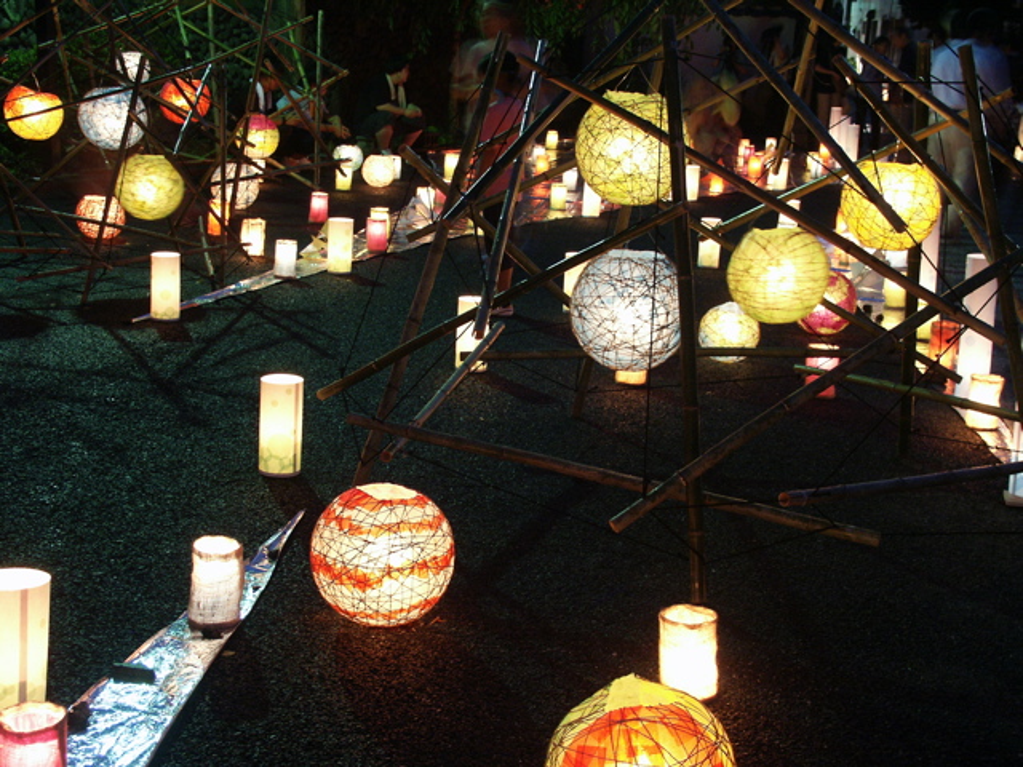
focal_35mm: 54
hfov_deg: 35.5
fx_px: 1596
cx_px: 512
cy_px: 384
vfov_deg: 27.0
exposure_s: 1
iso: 200
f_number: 3.5
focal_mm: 13.99
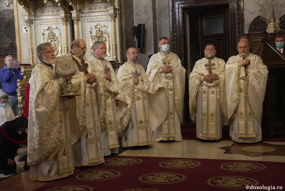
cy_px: 96
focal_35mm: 59
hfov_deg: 34.0
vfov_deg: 23.1
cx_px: 142
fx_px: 466
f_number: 4
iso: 6400
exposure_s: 1/100
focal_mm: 58.8
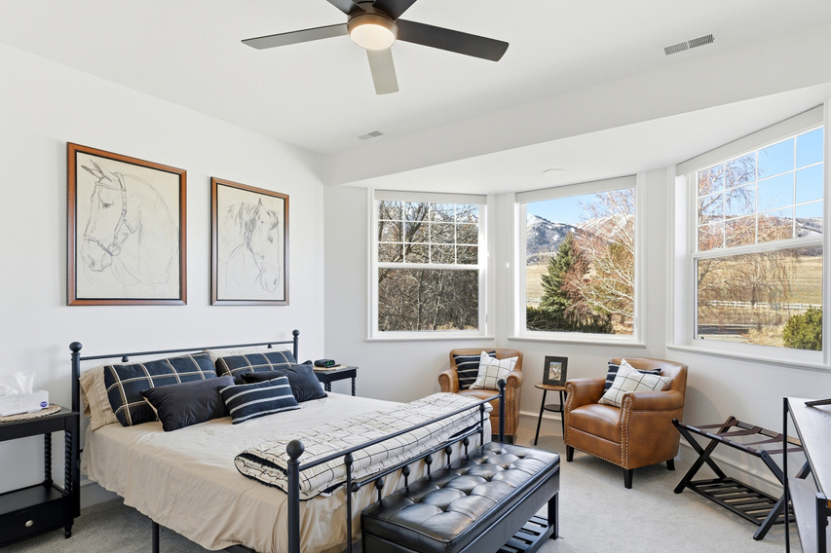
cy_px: 305
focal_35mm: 19
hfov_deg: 87.1
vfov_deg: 64.8
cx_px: 457
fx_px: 435
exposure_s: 1/1000
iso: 500
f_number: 8
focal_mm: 15.7
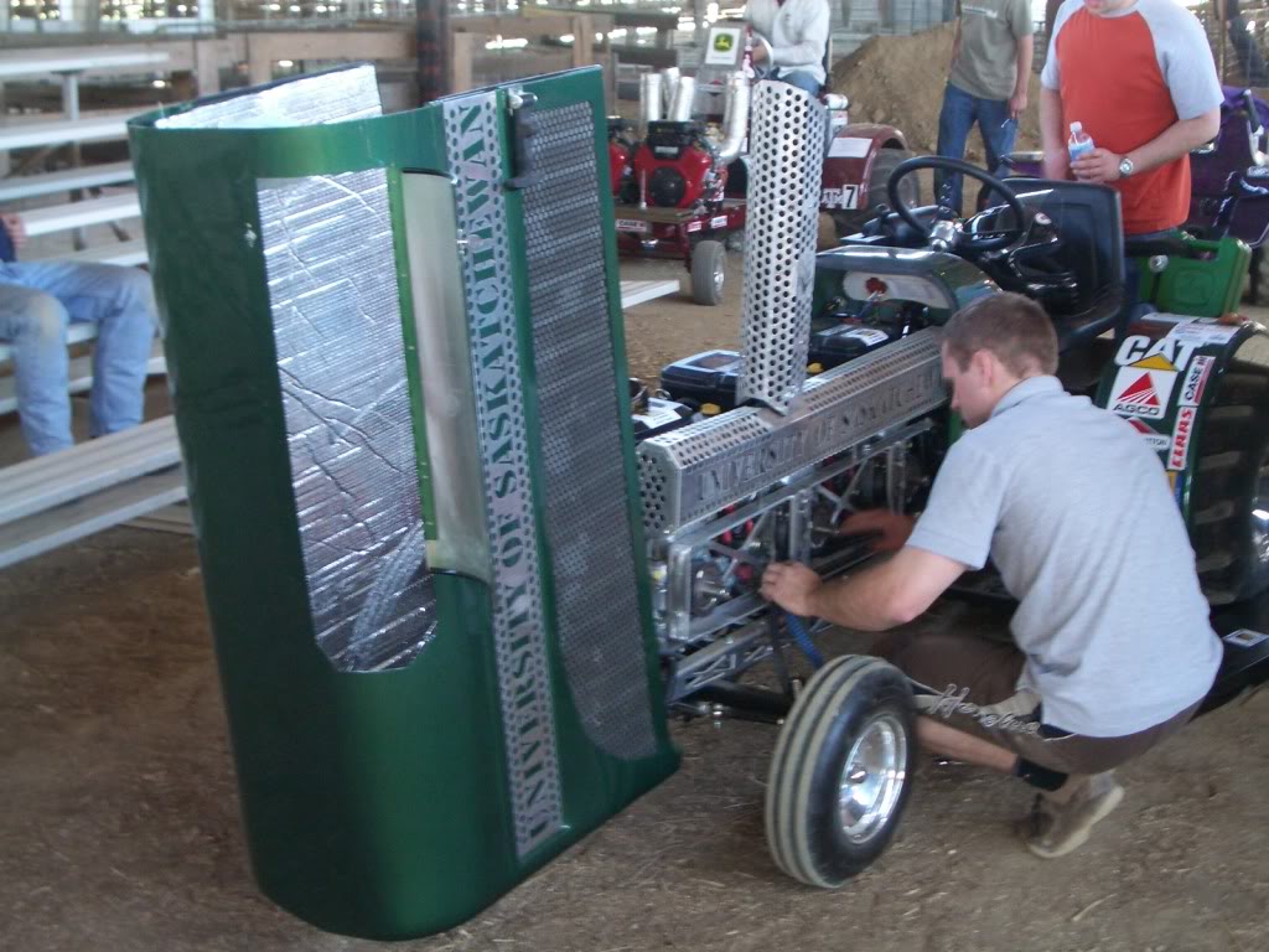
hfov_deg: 38.9
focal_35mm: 49
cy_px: 476
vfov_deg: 29.7
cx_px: 634
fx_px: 1796
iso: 200
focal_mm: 8.2
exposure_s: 1/15
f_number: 3.1
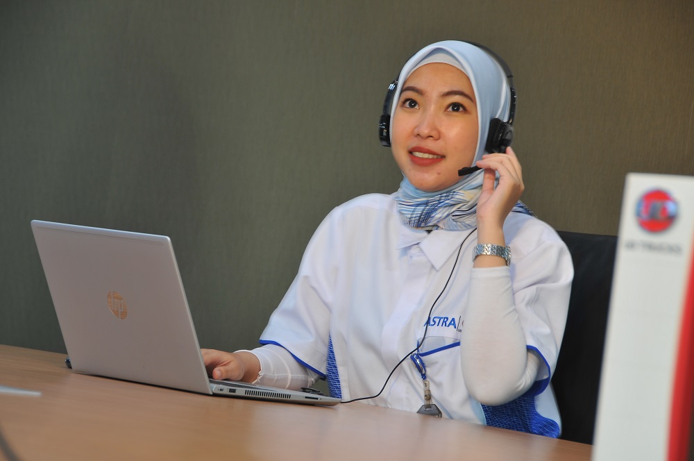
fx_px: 3234
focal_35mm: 168
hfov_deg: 12.2
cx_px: 347
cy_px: 230
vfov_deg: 8.1
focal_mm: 112
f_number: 7.1
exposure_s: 1/2
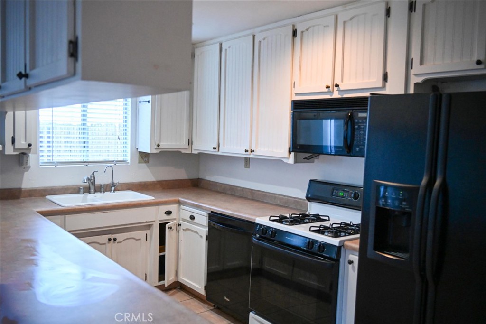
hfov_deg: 65.5
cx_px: 243
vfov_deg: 46.4
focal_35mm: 28
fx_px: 378
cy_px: 162
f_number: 4
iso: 3200
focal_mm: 28
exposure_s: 1/100
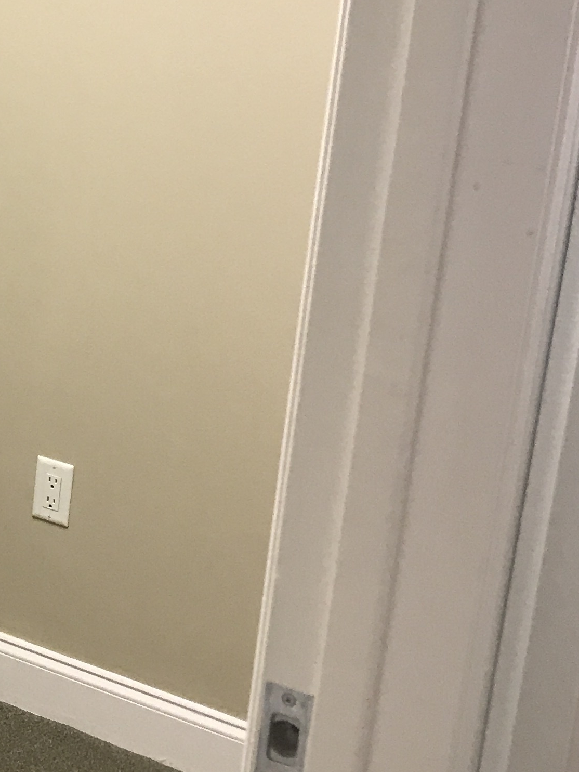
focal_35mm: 76
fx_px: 1695
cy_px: 311
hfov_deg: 18.0
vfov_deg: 25.6
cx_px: -192
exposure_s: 1/24
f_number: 1.8
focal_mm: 3.99
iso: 40
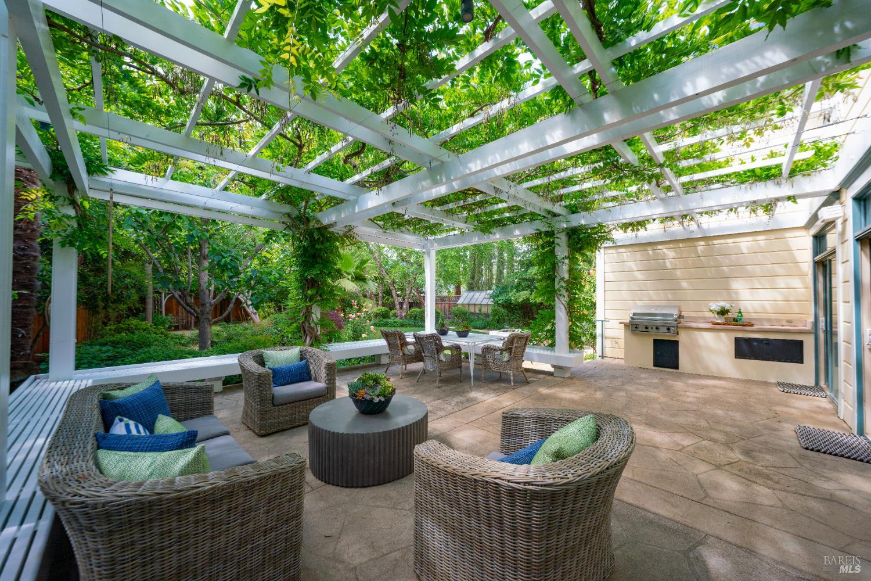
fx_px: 315
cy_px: 290
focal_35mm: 13
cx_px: 436
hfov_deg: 108.3
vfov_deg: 85.4
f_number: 9
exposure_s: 1/30
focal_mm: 13
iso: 125
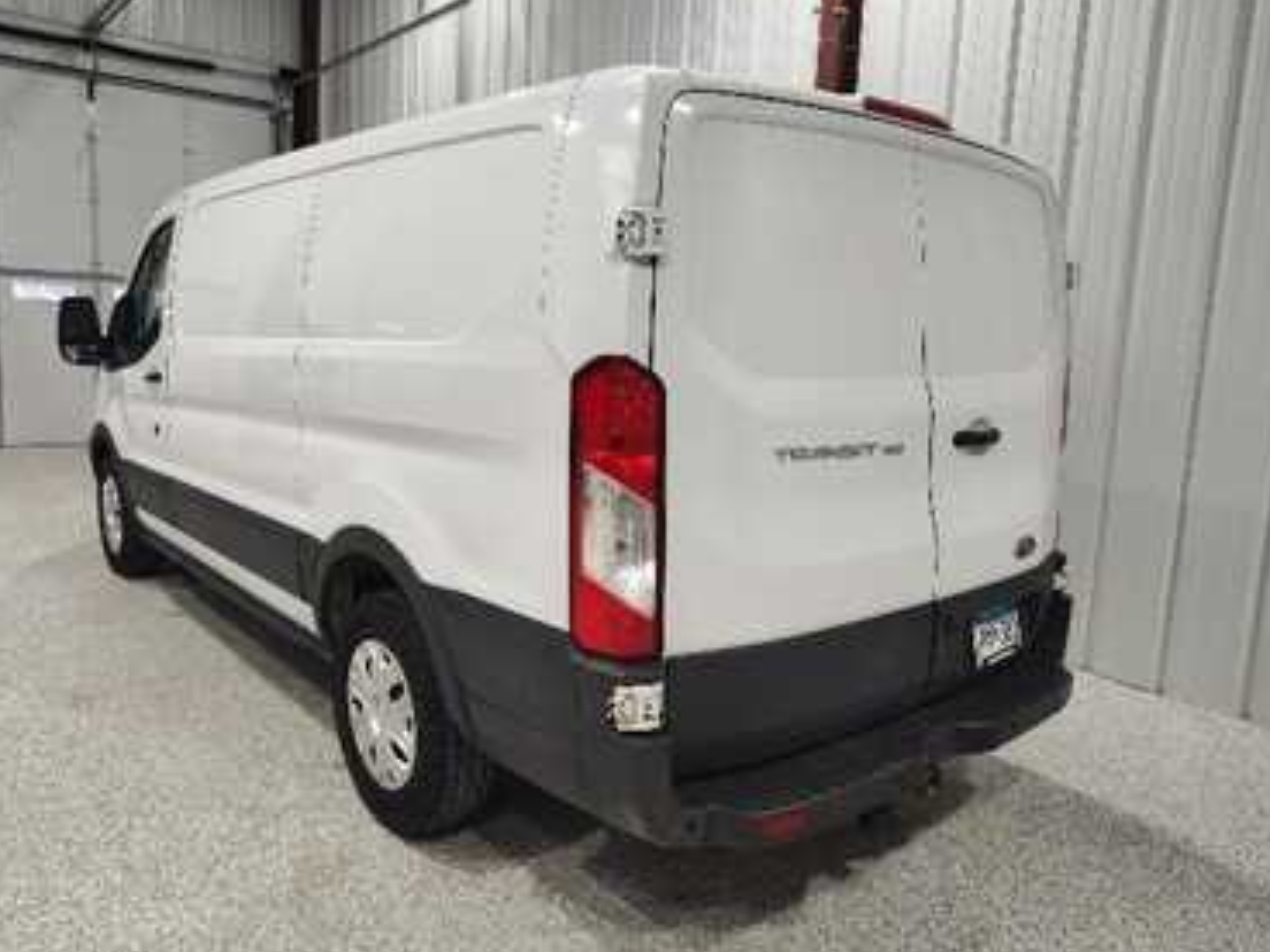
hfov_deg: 69.3
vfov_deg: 54.9
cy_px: 476
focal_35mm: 25
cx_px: 597
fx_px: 917
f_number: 1.8
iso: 127
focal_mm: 5.56
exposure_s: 1/120
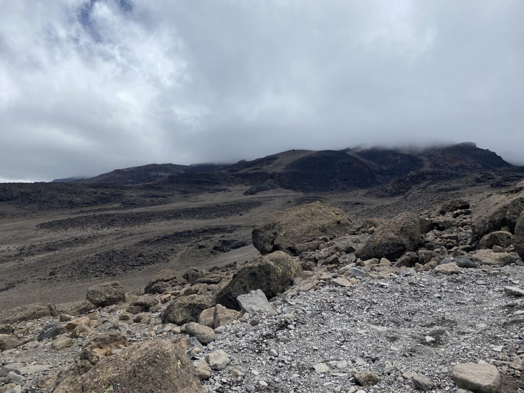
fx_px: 394
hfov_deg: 67.3
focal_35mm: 26
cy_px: 196
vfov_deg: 53.1
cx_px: 262
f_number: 1.8
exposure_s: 1/5495
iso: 32
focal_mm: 4.25
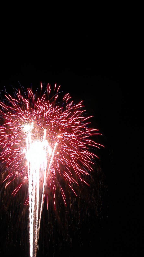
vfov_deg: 51.6
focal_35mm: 39
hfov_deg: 30.4
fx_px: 265
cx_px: 58
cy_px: 129
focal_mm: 8.9
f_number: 8
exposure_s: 2.1
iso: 100
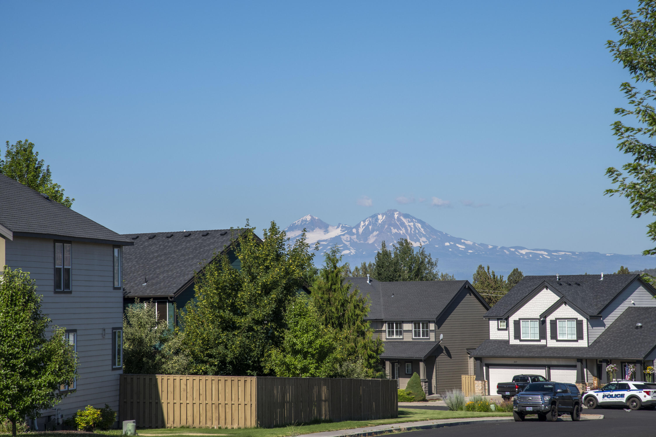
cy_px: 218
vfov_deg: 11.4
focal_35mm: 120
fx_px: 2186
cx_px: 328
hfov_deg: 17.1
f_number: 11
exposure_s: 1/500
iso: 200
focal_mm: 120
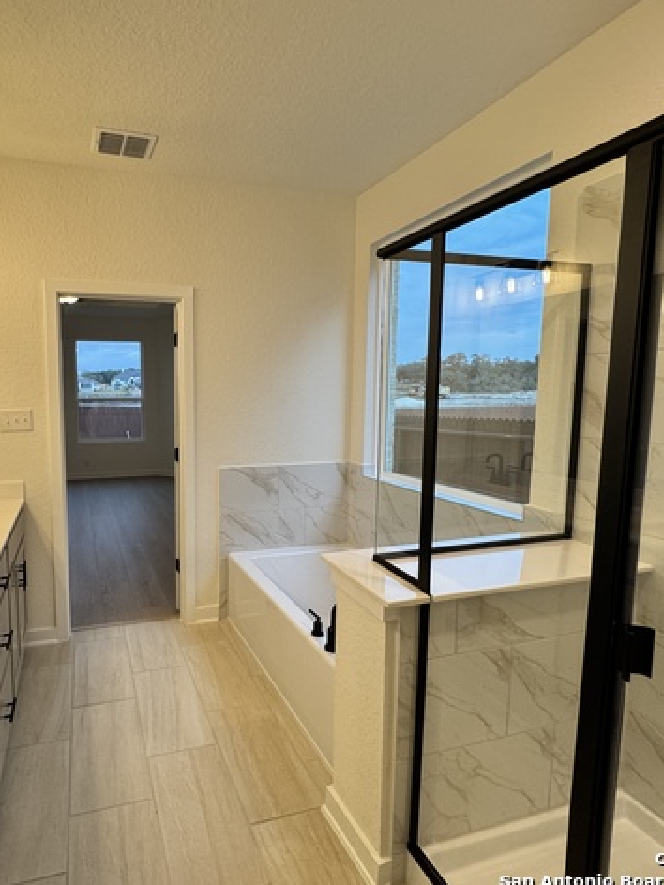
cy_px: 442
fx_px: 486
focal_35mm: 19
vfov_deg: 84.7
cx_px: 204
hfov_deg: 66.2
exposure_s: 1/120
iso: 200
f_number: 2.2
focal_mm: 2.22
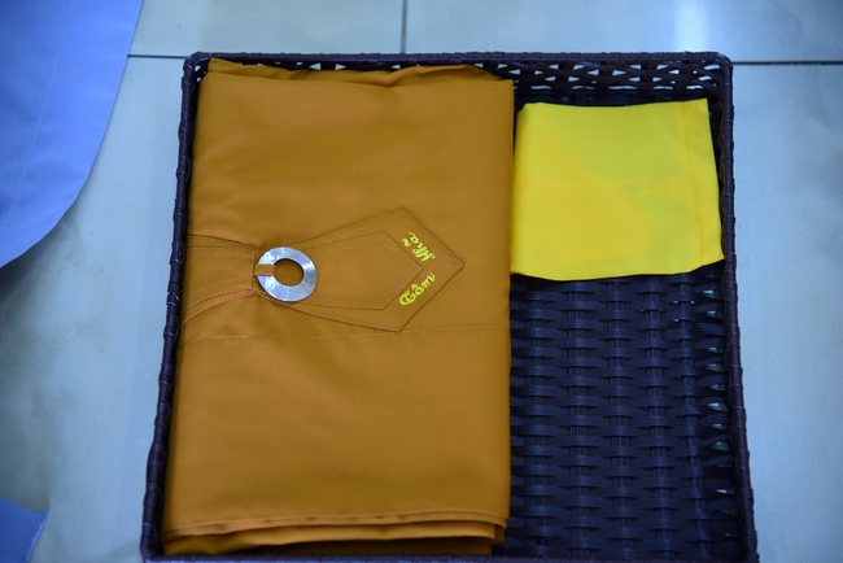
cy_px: 282
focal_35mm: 105
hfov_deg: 19.4
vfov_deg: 13.1
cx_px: 422
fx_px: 2460
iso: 800
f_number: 4
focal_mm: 105
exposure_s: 1/50
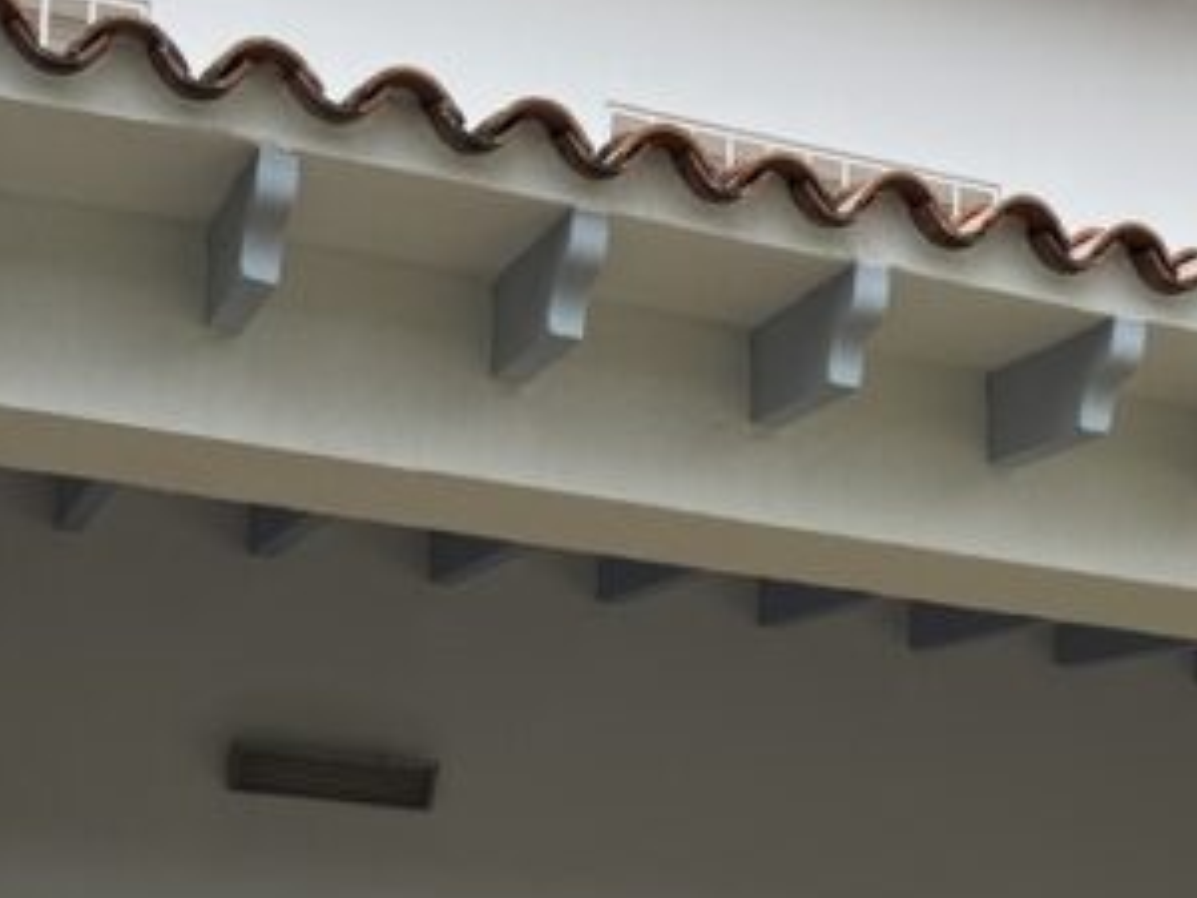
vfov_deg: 17.3
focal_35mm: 82
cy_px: 1010
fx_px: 2836
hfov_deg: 23.2
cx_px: 1073
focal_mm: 6.76
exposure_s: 1/1425
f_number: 1.78
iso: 80
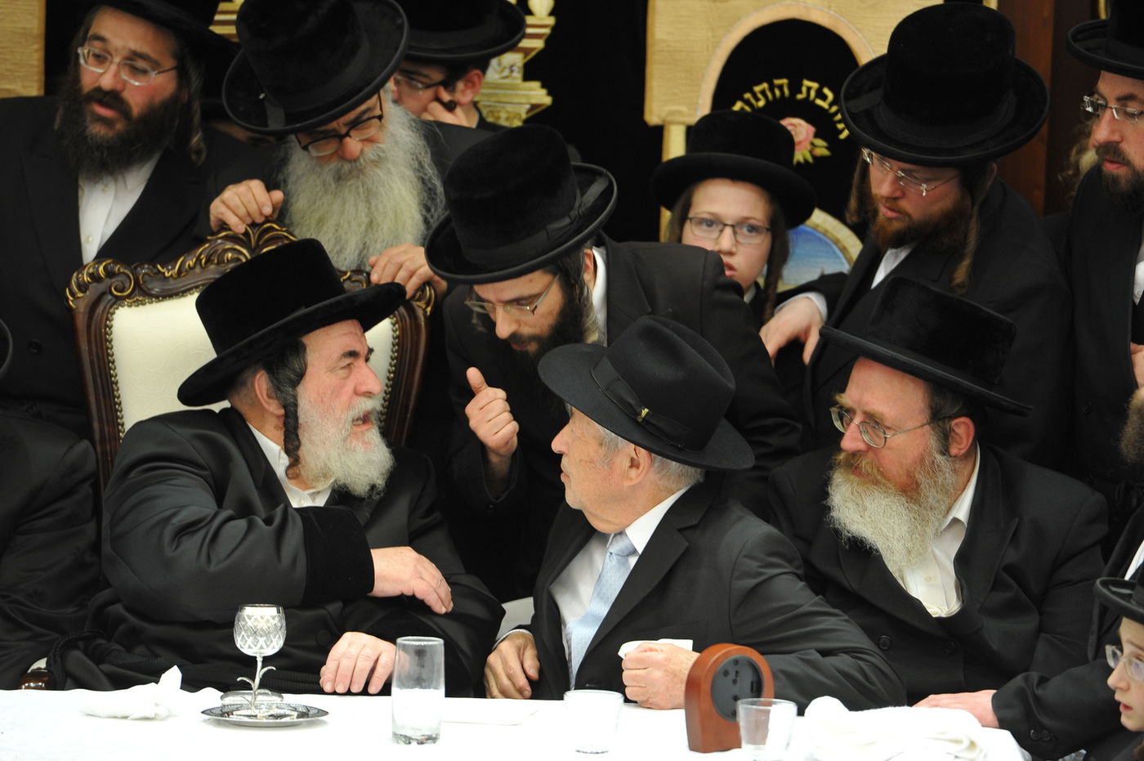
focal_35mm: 200
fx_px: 6350
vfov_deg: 6.9
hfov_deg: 10.3
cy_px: 380
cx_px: 572
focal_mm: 200
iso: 1250
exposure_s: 1/100
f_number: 3.5
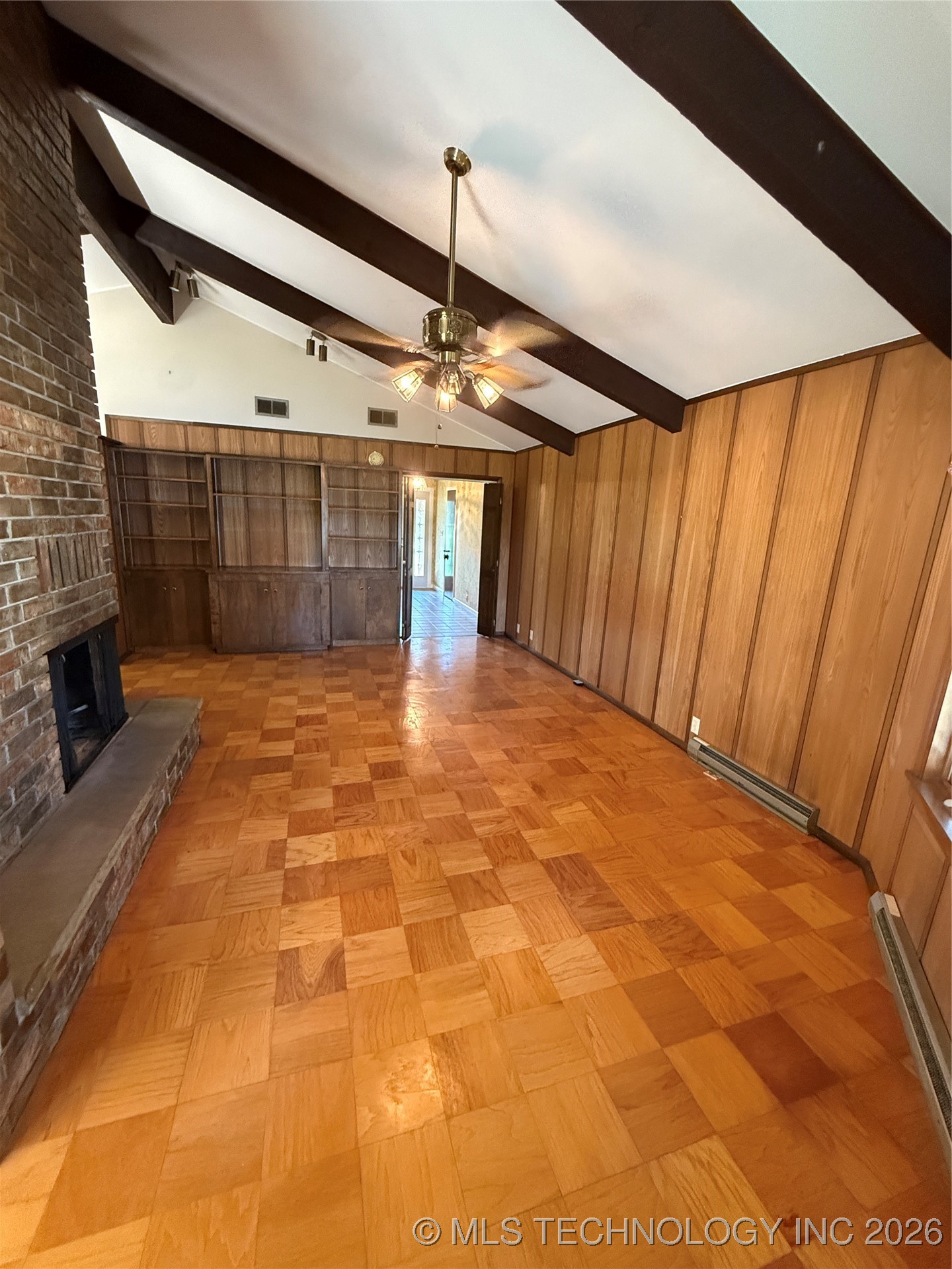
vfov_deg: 102.1
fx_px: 513
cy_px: 634
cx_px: 476
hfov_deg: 85.7
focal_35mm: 14
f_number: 2.2
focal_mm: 2.22
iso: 800
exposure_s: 1/60
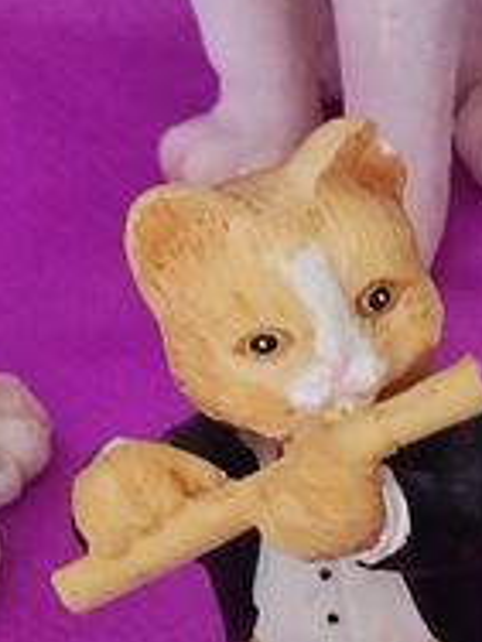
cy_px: 191
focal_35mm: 133
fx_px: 2469
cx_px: 523
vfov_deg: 14.8
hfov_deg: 11.0
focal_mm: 4.7
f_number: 1.79
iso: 1477
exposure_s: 1/33
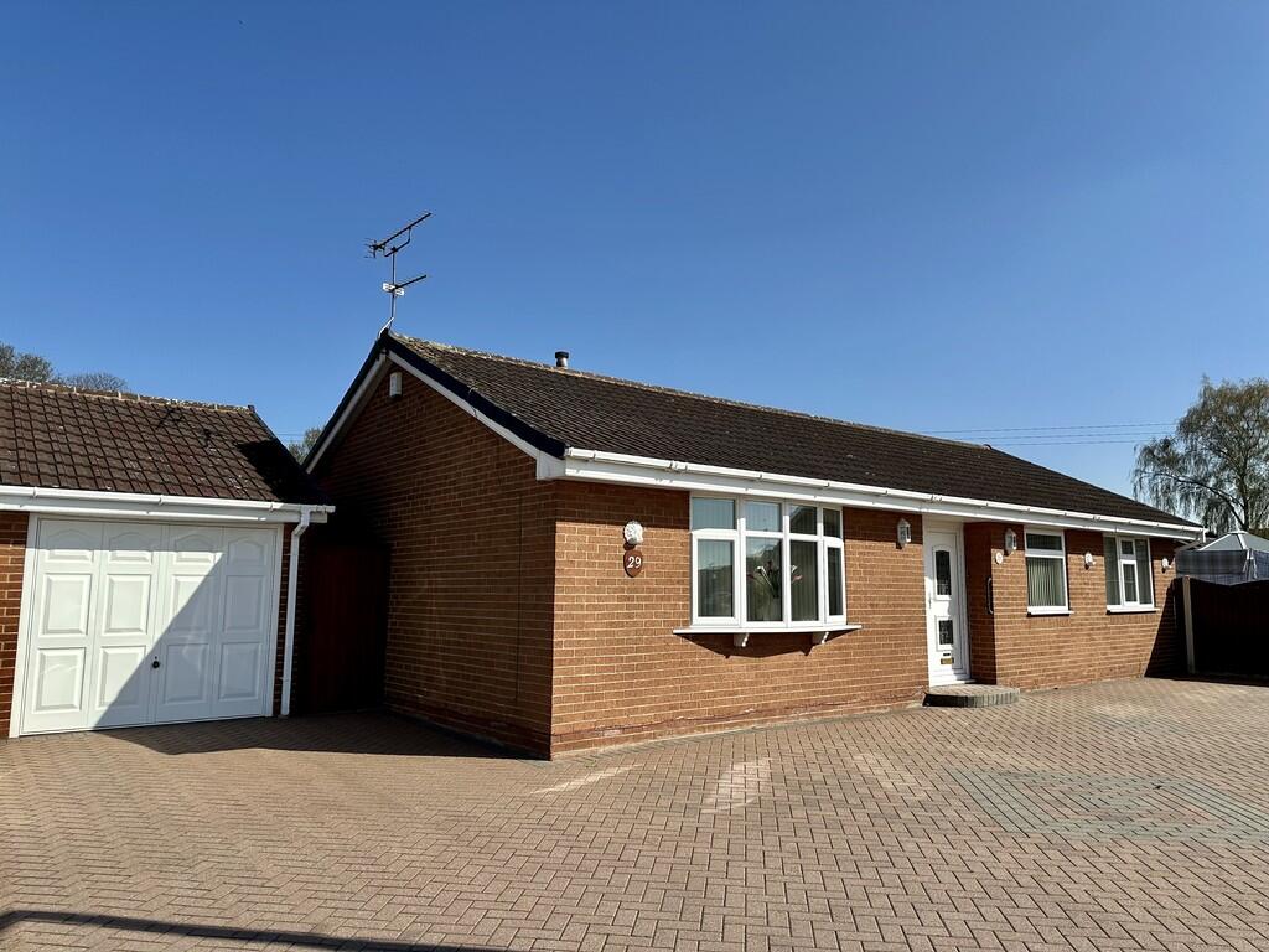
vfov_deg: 56.8
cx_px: 634
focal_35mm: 24
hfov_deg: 71.6
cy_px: 476
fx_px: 880
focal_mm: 6.86
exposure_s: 1/4762
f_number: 1.78
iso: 80
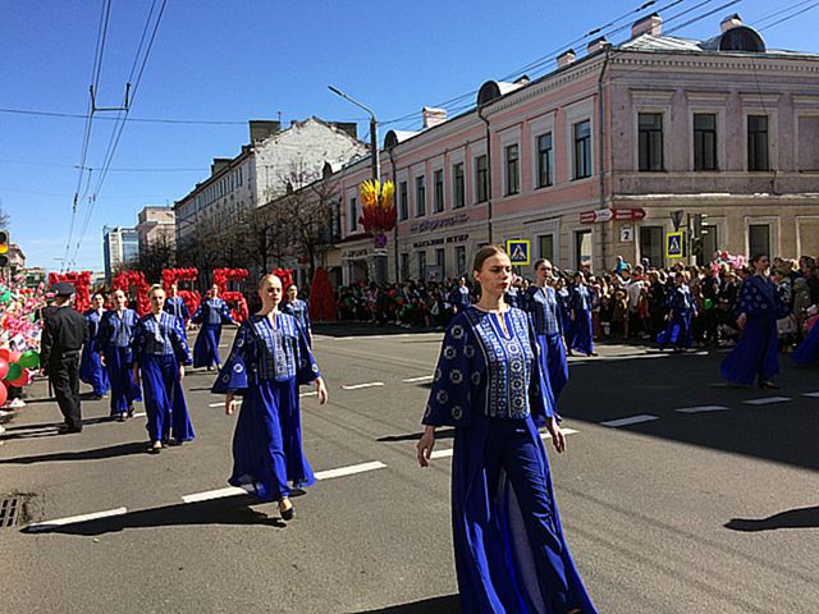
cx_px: 410
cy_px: 307
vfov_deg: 48.2
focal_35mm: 29
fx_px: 686
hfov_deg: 61.7
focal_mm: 4.15
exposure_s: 1/1580
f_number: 2.2
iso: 32
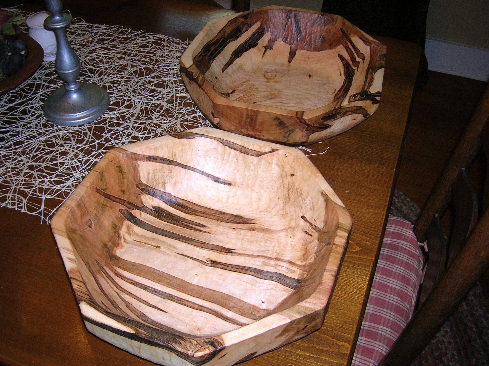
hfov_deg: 54.0
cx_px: 244
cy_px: 183
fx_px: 480
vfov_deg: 41.7
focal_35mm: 34
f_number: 2.9
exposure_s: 1/60.1
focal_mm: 5.7
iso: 50
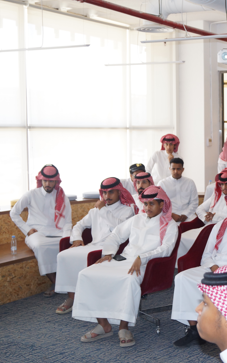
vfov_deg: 31.5
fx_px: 643
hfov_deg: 18.9
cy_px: 184
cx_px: 271
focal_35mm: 65
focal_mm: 28
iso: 400
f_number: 4.5
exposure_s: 1/60
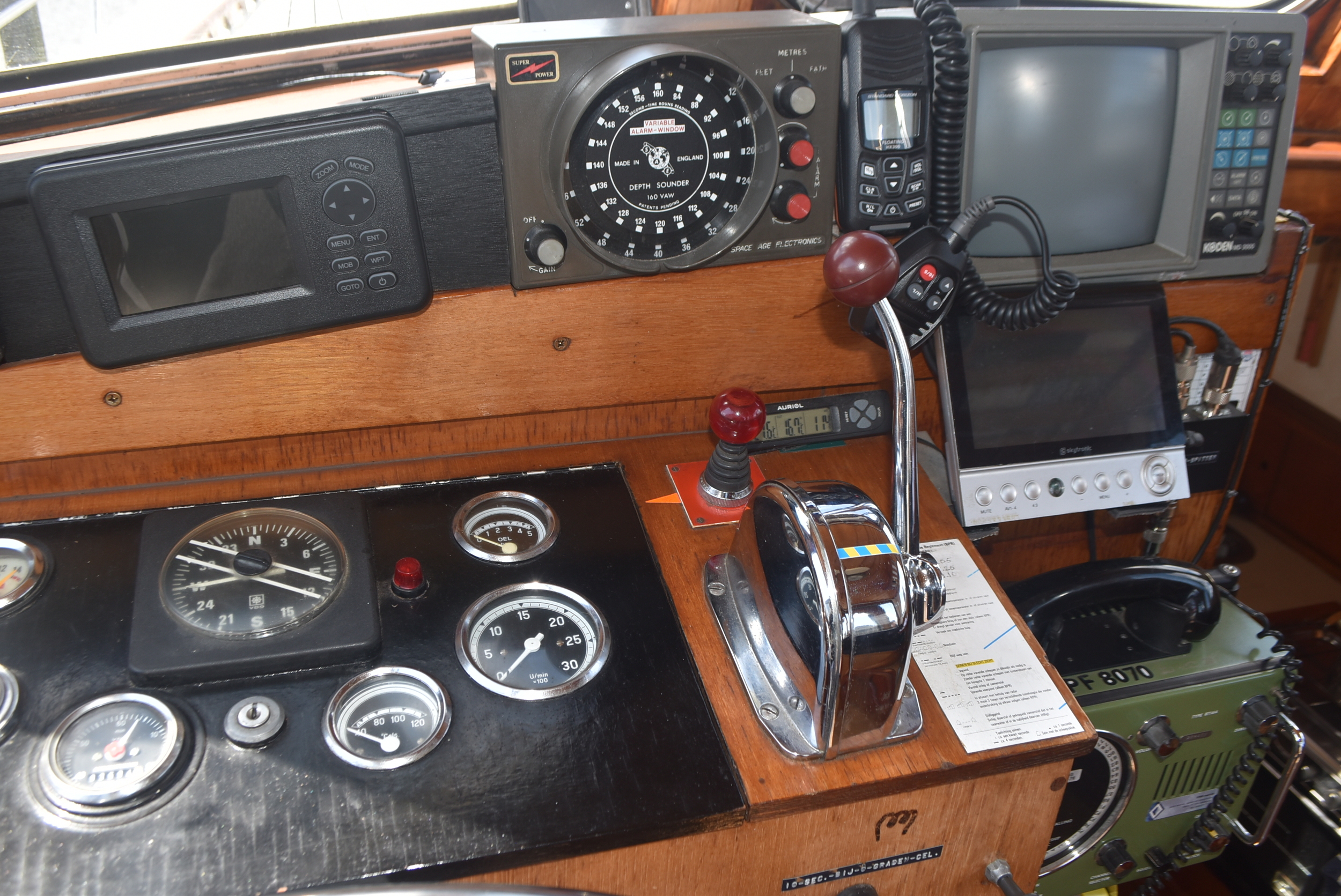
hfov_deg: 67.3
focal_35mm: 27
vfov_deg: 48.0
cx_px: 670
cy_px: 448
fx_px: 1006
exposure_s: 1/125
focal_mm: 18
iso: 160
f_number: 5.6
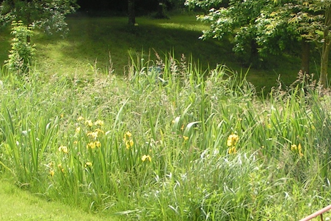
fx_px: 920
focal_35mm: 100
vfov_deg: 13.7
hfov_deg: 20.1
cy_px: 156
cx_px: 272
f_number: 5.6
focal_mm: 6.6
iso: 50
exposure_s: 1/125
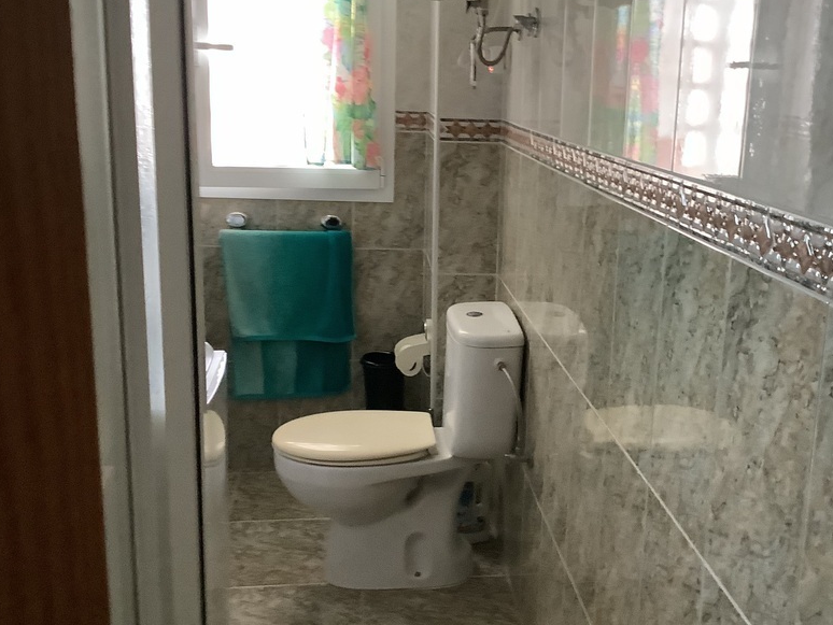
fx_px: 987
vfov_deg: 35.2
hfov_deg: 45.4
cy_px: 315
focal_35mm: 41
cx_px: 511
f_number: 2.4
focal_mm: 3.3
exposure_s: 1/30
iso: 400
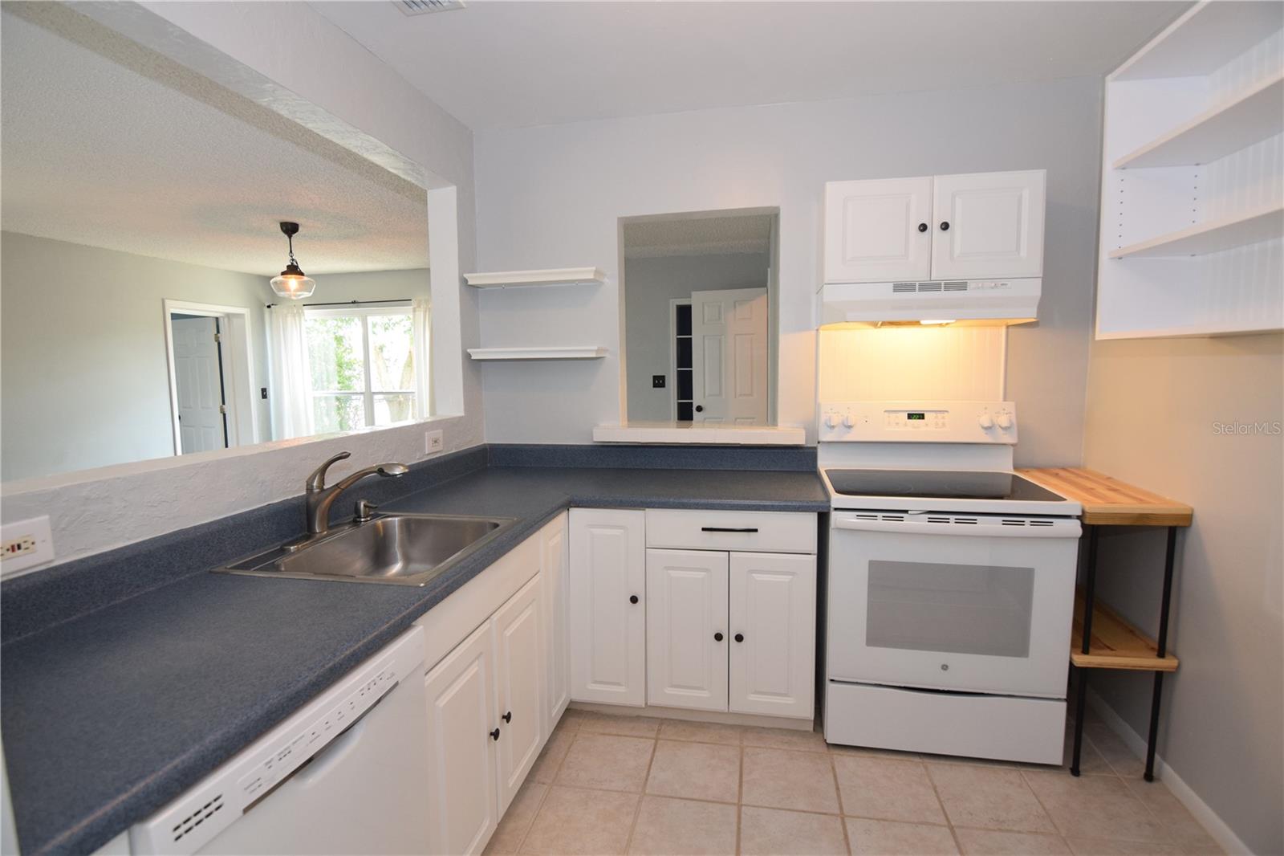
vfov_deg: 72.0
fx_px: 588
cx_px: 642
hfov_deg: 95.0
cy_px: 428
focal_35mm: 16
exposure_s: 1/100
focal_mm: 11
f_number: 5
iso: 800
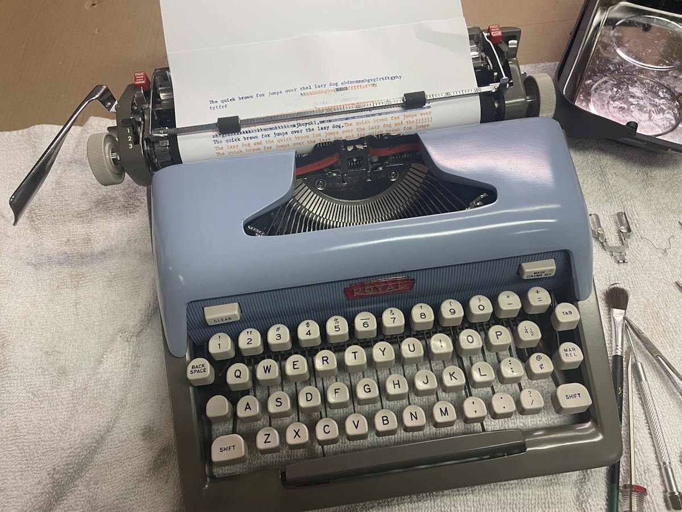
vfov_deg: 53.1
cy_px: 256
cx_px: 341
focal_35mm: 26
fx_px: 512
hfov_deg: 67.3
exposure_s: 1/60
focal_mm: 4.2
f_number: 1.6
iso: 80
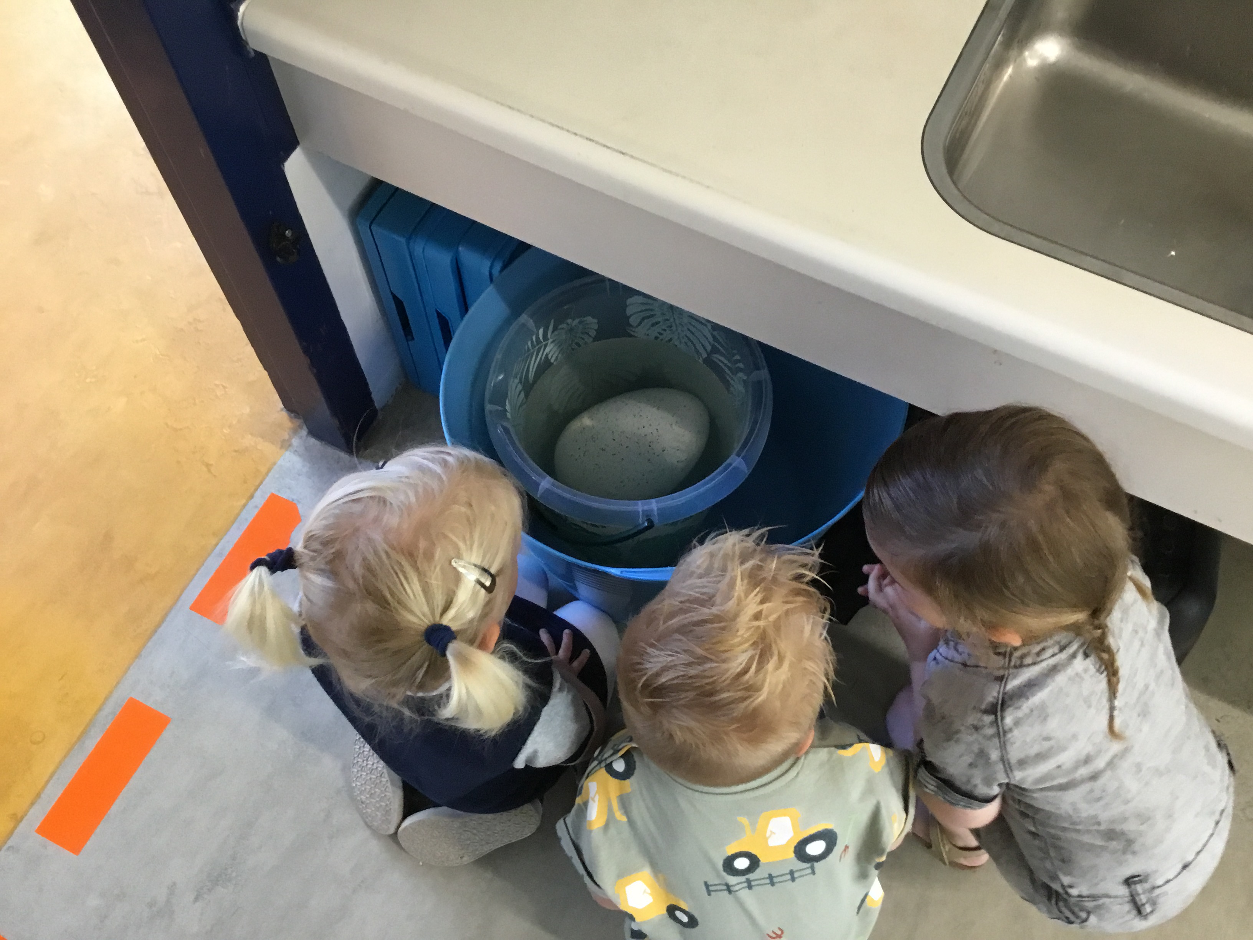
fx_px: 1122
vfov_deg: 45.4
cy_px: 470
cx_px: 626
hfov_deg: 58.4
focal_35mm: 31
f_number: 2.4
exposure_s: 1/33
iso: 250
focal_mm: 3.3
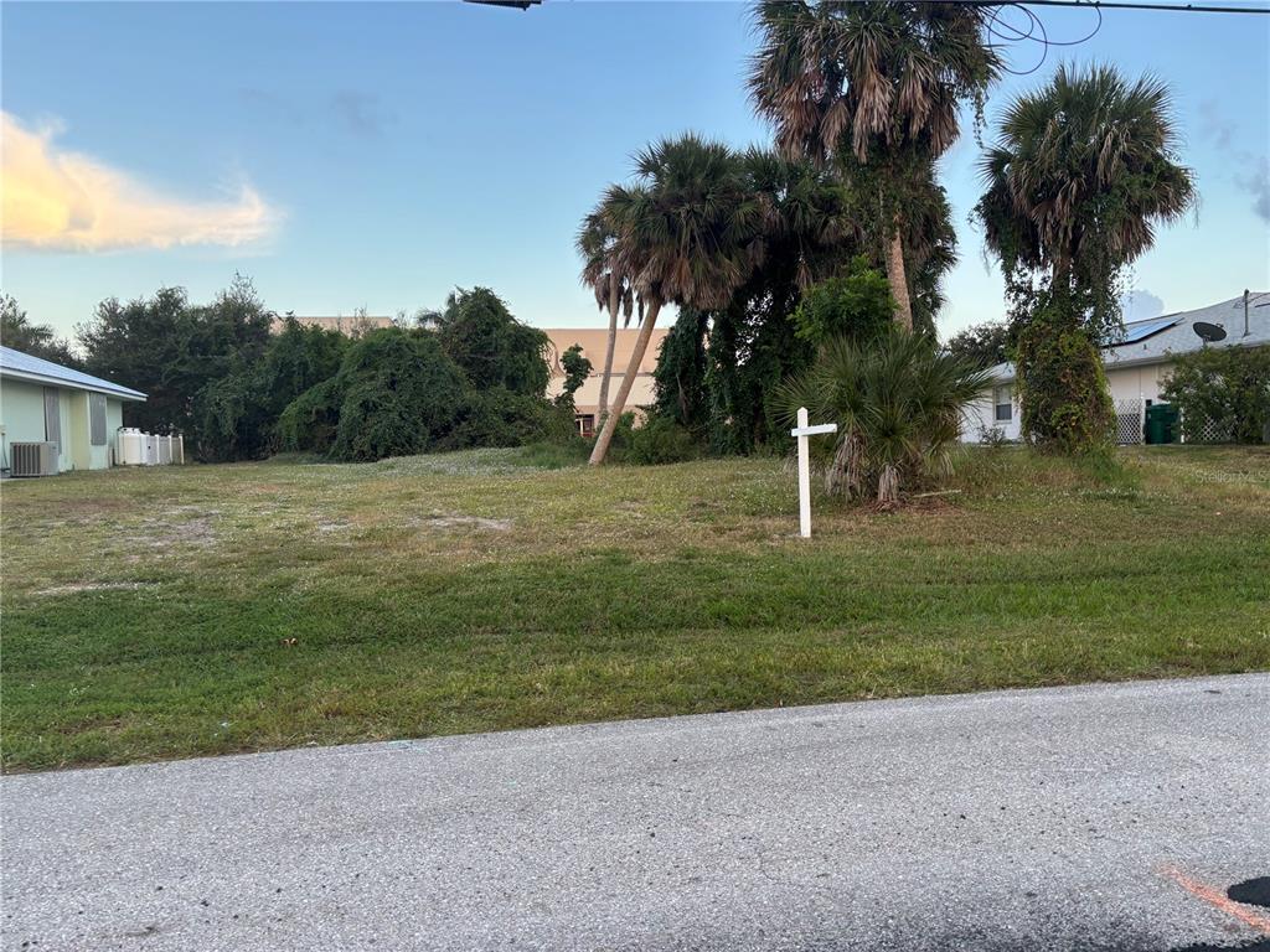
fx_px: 954
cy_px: 476
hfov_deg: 67.3
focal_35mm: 26
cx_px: 635
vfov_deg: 53.1
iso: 40
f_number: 1.6
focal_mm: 5.96
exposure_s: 1/122
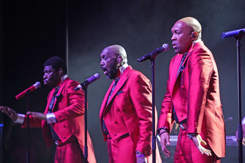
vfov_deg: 9.1
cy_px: 82
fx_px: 1020
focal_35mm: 150
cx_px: 122
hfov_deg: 13.7
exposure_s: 1/160
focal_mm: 150
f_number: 5.6
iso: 1600
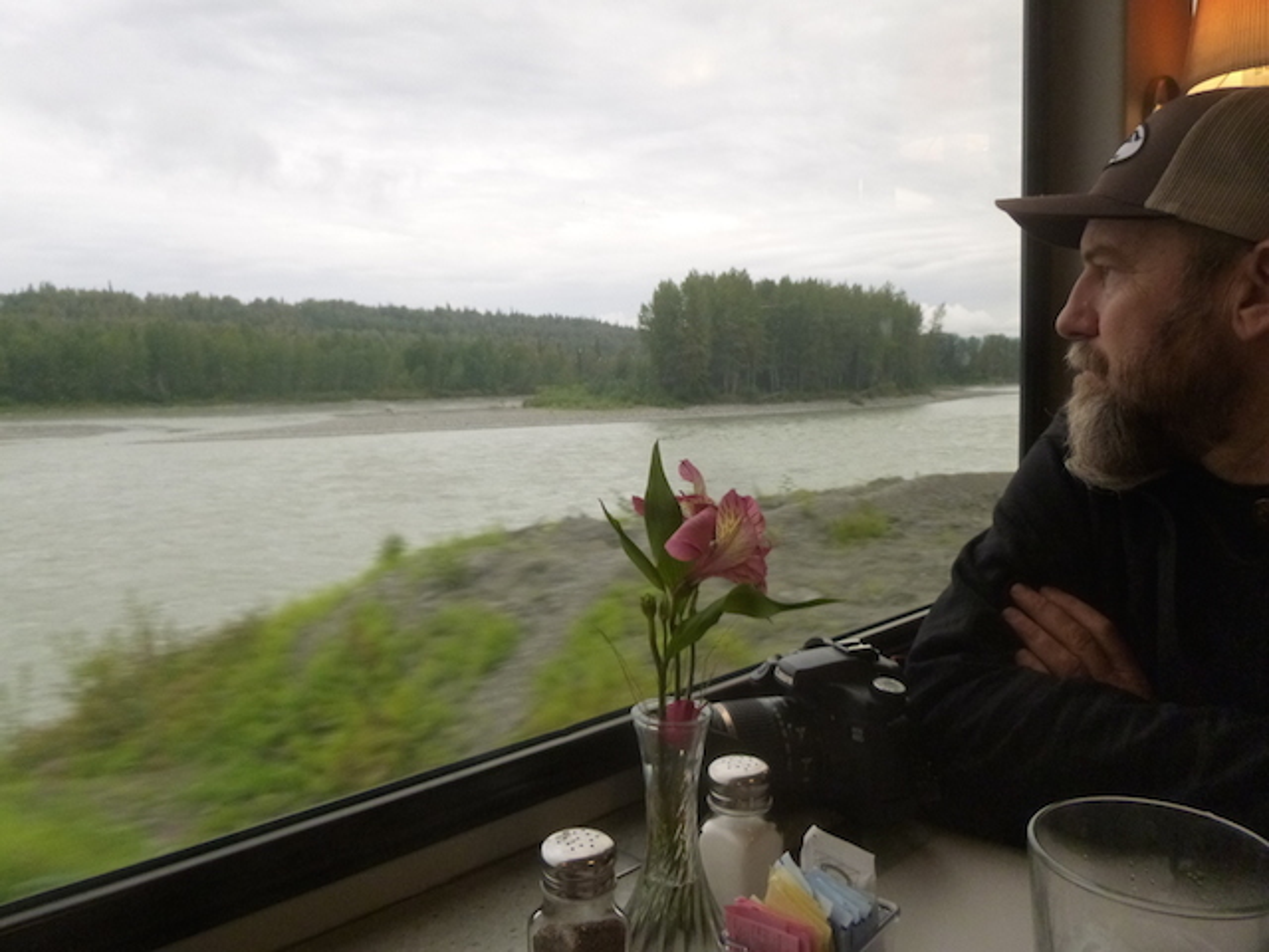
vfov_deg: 54.9
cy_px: 476
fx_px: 916
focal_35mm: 25
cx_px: 634
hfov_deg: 69.4
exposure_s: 1/125
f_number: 3.1
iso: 400
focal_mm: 4.5
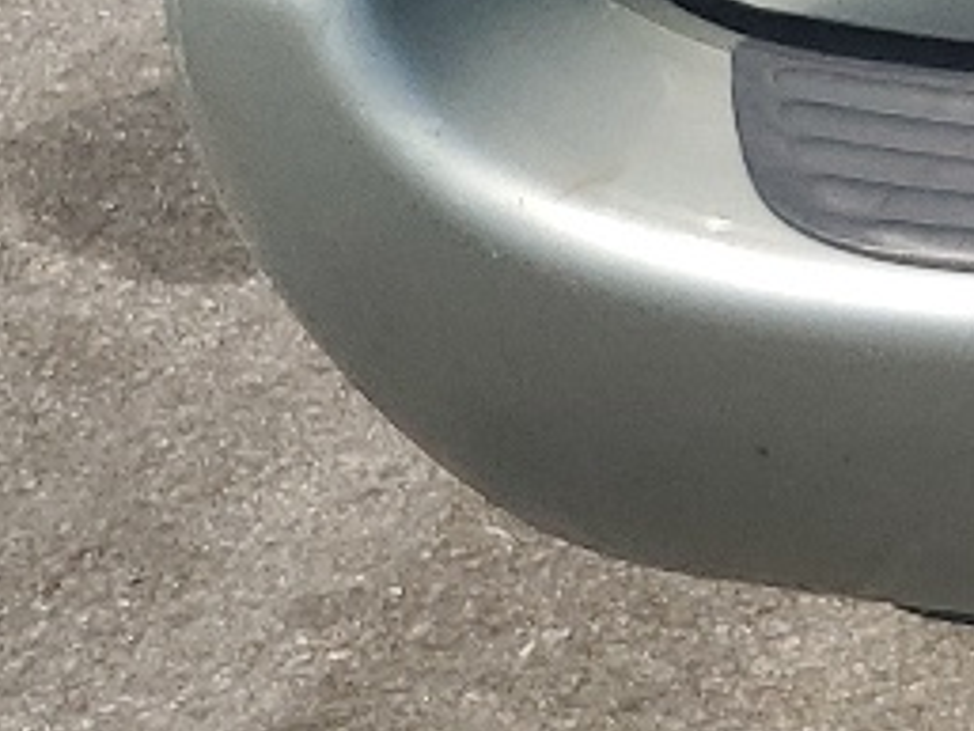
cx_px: 2649
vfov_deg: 8.3
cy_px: -1087
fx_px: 4560
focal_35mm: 162
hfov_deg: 10.0
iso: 50
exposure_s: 1/3333
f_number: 1.5
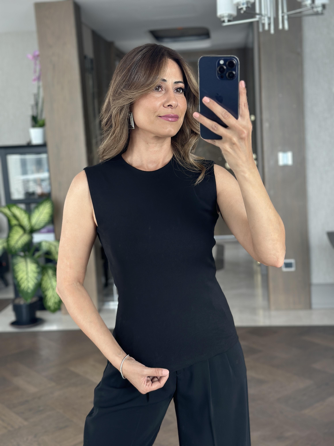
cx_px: 167
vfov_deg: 39.7
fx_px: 618
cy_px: 223
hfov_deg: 30.3
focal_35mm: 48
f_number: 1.78
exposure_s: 1/62
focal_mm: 6.86
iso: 125
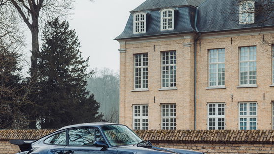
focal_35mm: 84
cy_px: 99
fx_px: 610
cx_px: 122
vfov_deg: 14.4
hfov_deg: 25.3
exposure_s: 1/100
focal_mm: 58
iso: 400
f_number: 4.5
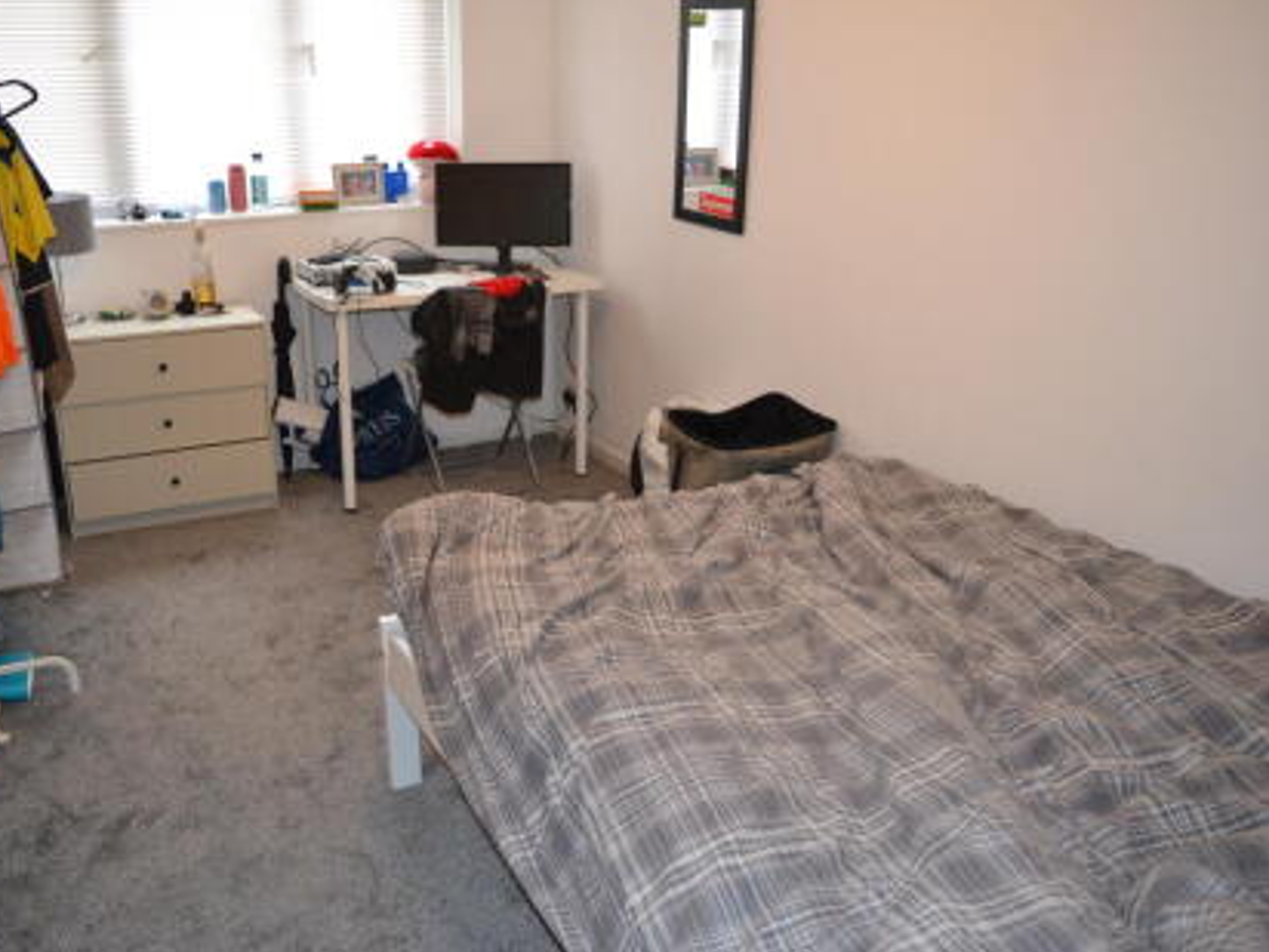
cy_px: 479
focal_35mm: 30
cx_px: 539
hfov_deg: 59.7
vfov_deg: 46.8
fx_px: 1100
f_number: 3.5
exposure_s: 1/60
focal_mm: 18
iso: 900
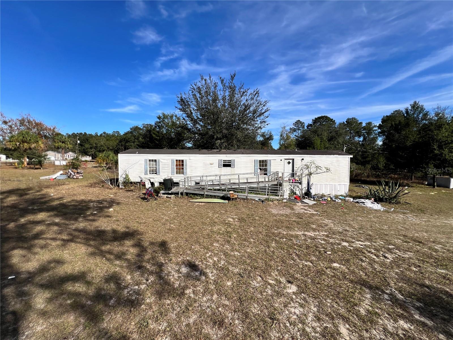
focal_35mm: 13
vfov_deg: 89.9
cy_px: 170
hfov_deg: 106.2
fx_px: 170
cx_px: 226
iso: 32
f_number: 1.8
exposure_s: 1/2053
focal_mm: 1.57
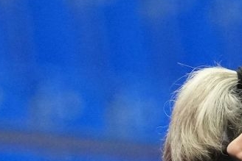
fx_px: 11076
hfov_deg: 1.3
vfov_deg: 0.8
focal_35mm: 1647
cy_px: 237
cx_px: 420
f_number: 2.8
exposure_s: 1/1000
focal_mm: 200
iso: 5000
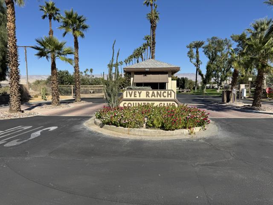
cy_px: 102
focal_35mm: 24
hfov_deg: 71.6
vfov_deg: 56.8
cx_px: 136
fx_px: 189
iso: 80
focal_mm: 6.76
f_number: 1.78
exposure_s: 1/5814
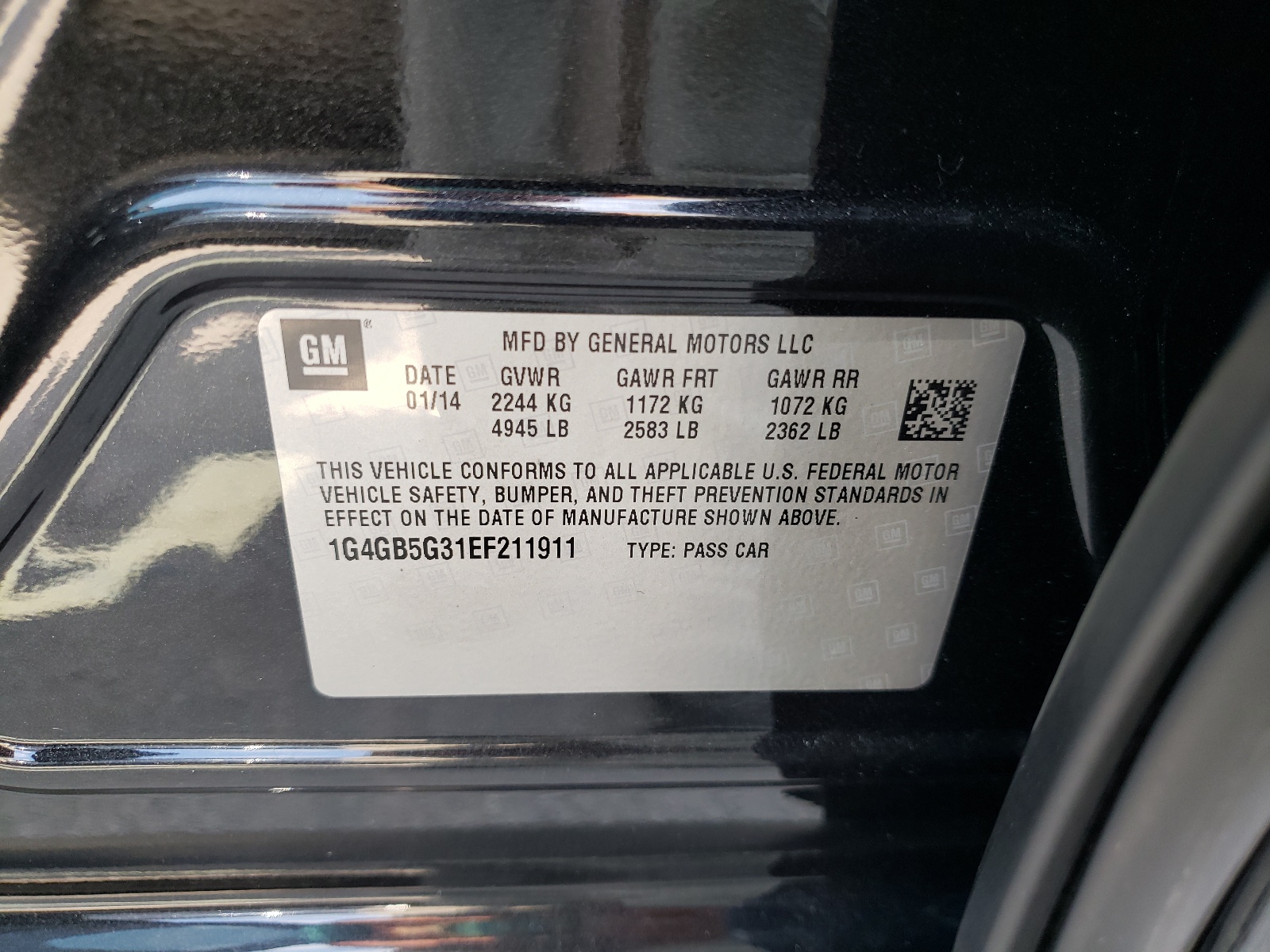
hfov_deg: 67.3
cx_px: 635
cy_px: 476
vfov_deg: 53.1
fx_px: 954
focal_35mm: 26
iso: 59
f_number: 1.5
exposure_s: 1/120
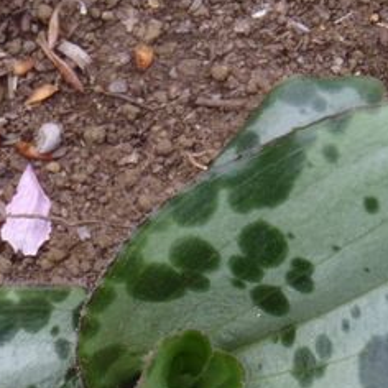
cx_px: 158
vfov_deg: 15.5
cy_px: 350
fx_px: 1408
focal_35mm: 111
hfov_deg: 15.7
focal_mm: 6.64
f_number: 4.7
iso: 80
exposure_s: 1/40
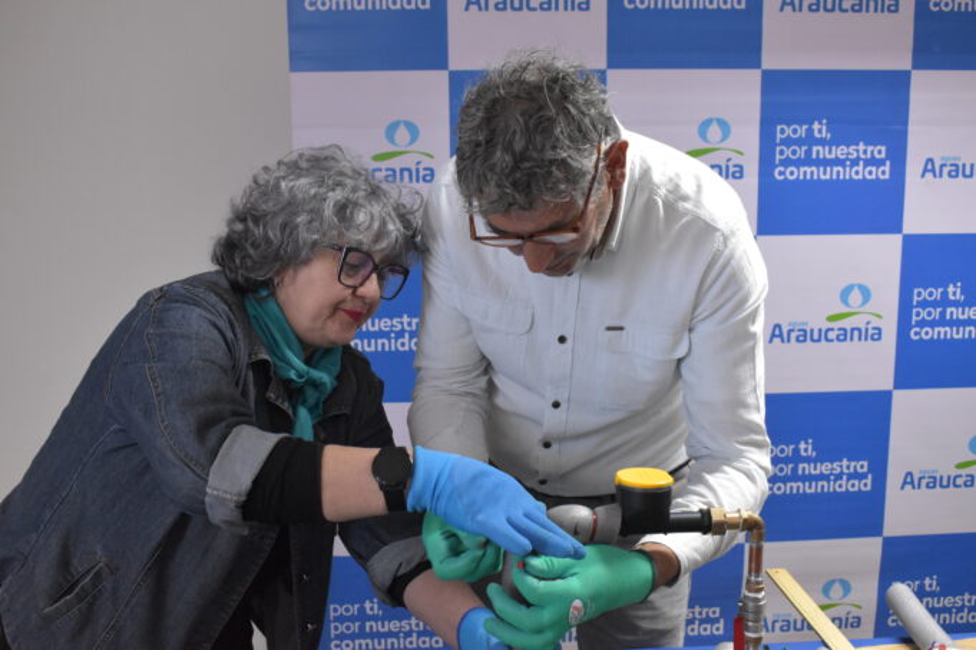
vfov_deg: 34.2
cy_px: 325
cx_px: 488
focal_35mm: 39
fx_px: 1057
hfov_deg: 49.6
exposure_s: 1/60
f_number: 7.1
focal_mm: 26
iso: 3200
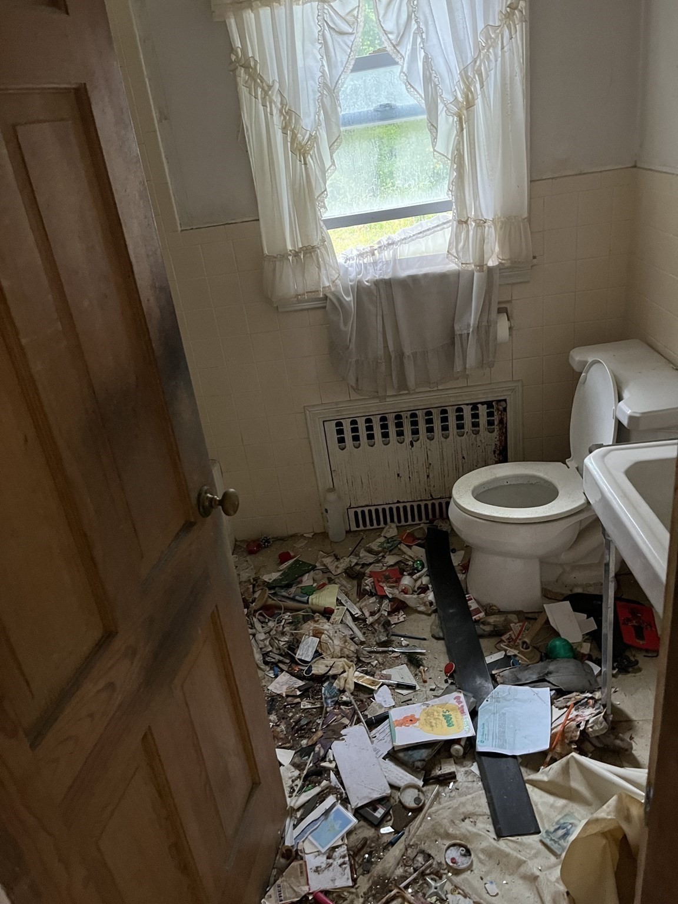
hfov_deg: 53.1
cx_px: 339
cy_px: 452
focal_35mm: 26
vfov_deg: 67.3
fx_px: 679
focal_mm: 5.1
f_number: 1.6
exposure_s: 1/38
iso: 640
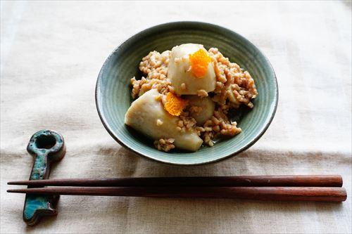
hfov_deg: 50.7
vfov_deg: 35.0
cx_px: 176
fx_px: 371
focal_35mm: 38
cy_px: 117
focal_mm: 38
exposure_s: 1/40
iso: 2000
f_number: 9
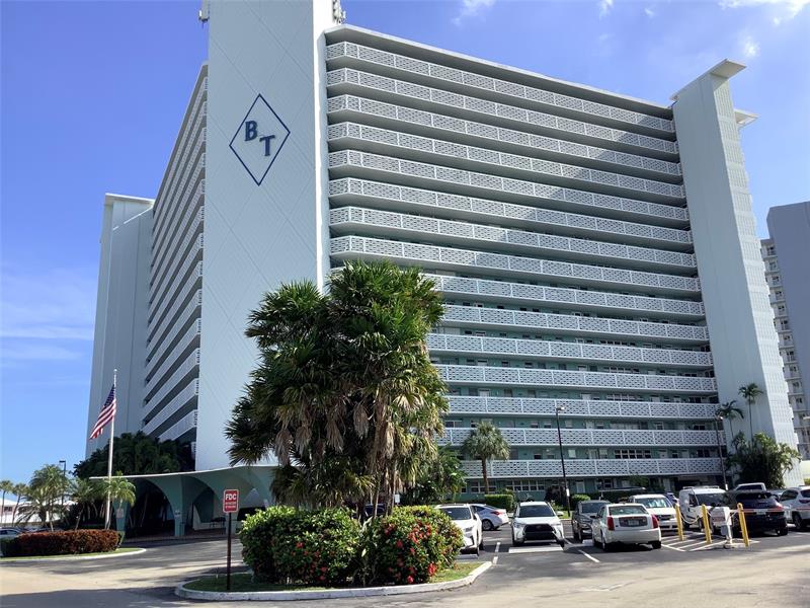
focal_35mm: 31
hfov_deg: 58.4
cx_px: 405
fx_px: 725
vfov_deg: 45.4
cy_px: 304
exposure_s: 1/1058
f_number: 2.4
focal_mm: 3.3
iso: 25
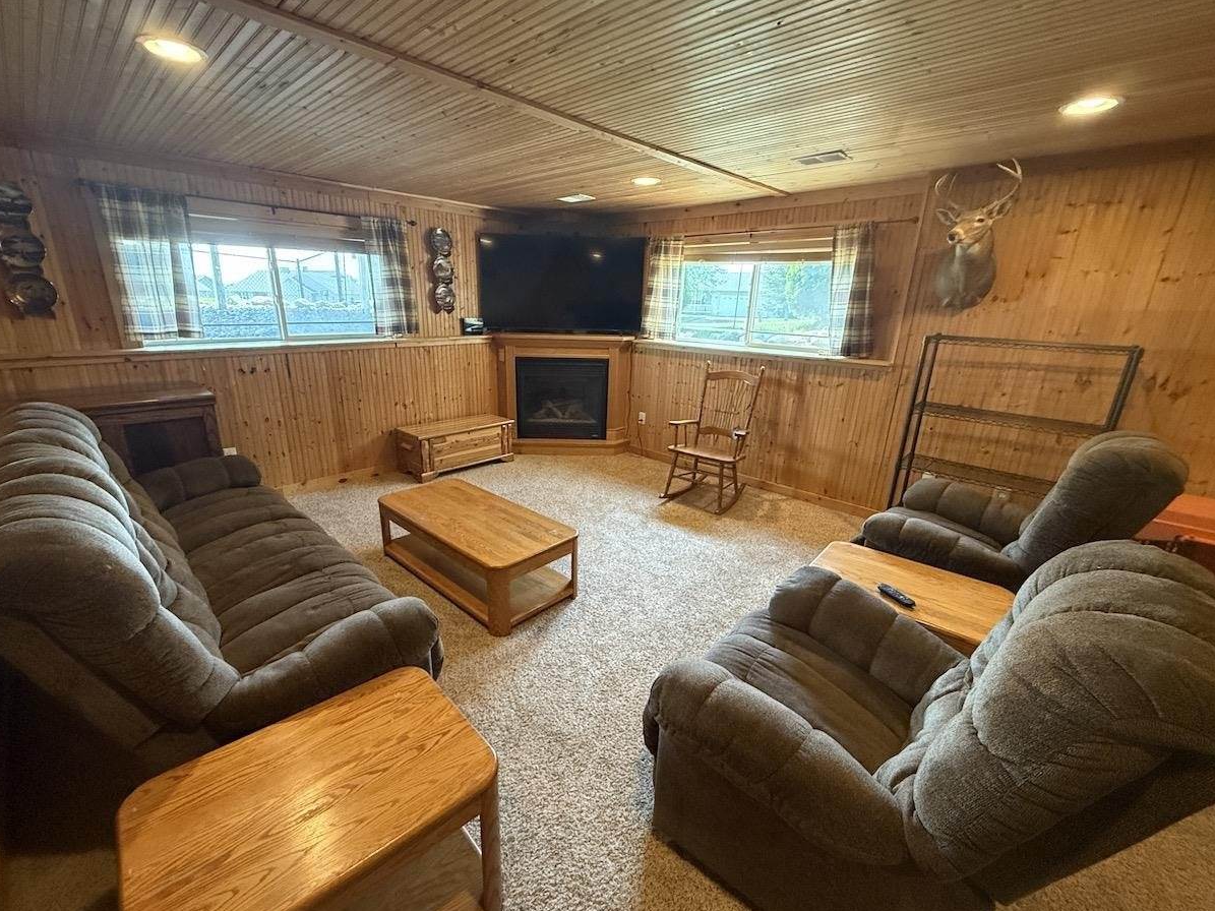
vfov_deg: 81.7
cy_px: 468
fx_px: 526
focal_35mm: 15
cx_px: 590
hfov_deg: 98.2
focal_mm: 2.22
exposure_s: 1/120
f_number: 2.2
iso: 640
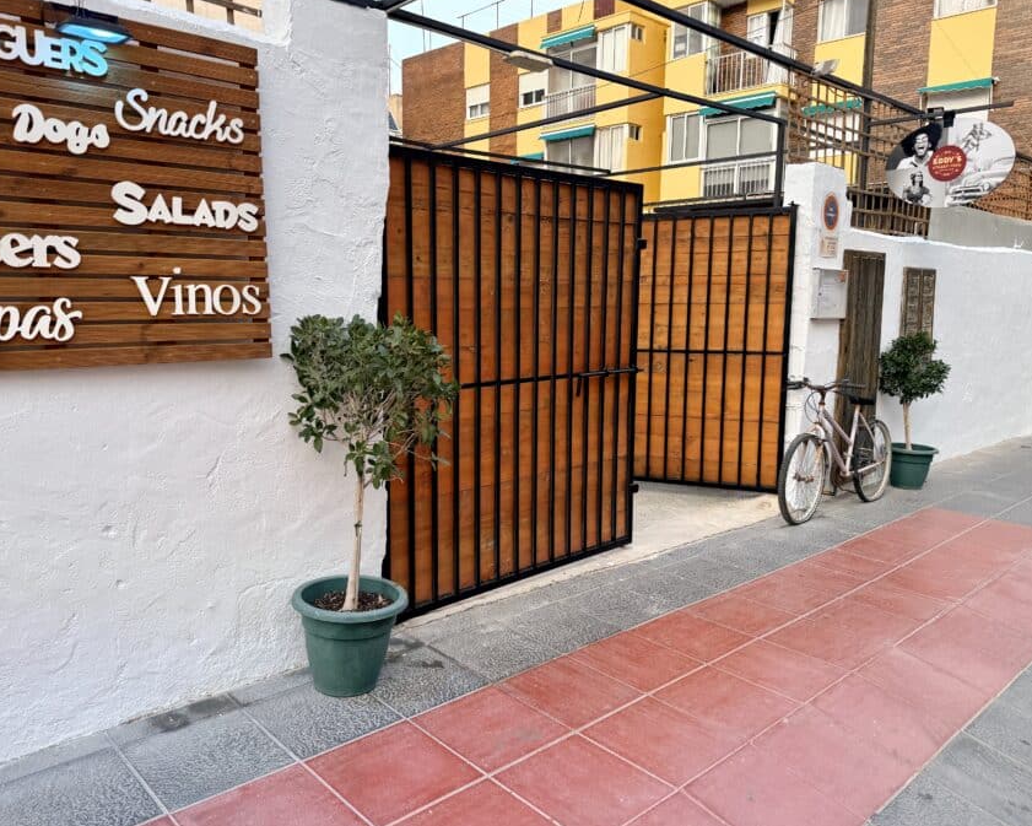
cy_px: 400
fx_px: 794
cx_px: 474
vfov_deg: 54.9
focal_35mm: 26
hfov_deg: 65.9
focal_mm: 6.76
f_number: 1.78
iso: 80
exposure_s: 1/216
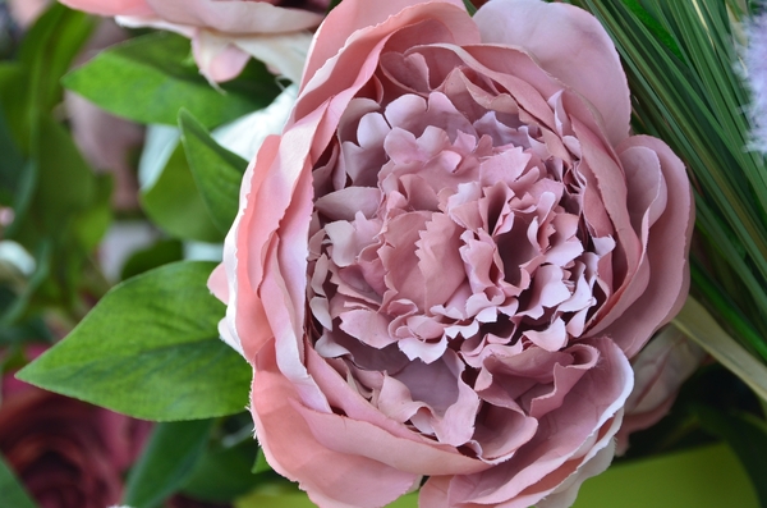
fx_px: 3571
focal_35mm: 168
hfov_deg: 12.3
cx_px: 384
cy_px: 254
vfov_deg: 8.1
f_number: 9
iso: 400
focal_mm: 112
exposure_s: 1/40
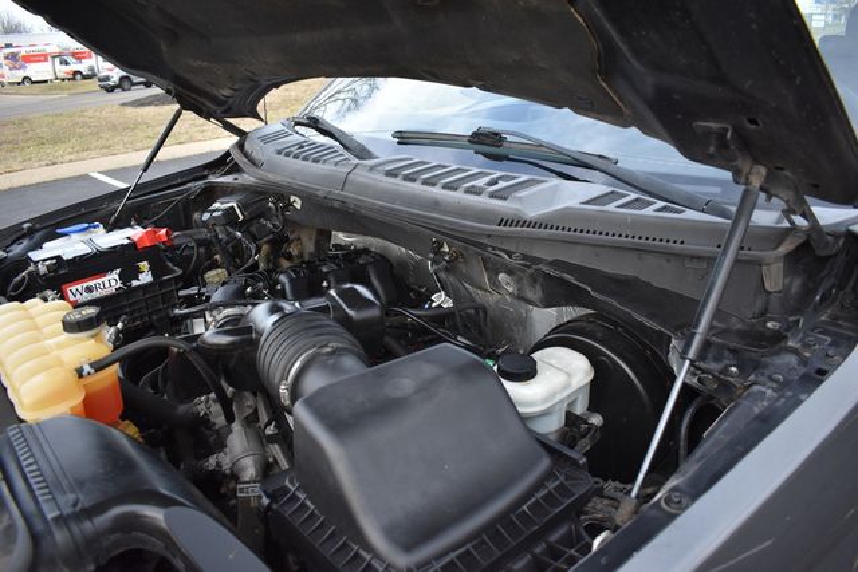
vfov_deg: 48.0
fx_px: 644
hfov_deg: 67.4
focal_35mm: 27
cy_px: 286
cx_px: 429
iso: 400
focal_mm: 18
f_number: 4
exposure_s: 1/250
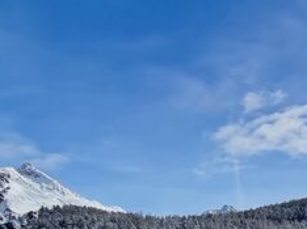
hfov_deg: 29.8
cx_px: 353
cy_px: 267
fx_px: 505
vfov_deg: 23.6
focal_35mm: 57
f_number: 2.2
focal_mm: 2.2
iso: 50
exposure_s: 1/1948
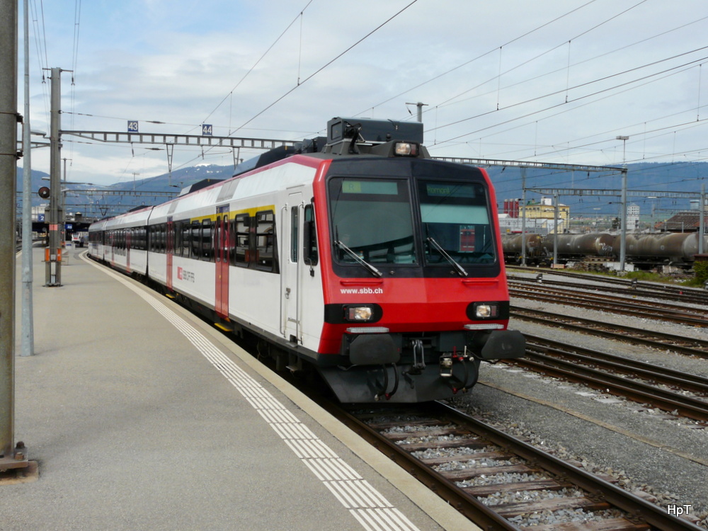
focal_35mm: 37
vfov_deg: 38.7
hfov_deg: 50.1
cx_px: 354
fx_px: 757
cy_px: 266
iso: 100
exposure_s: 1/400
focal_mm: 6.1
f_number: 6.3
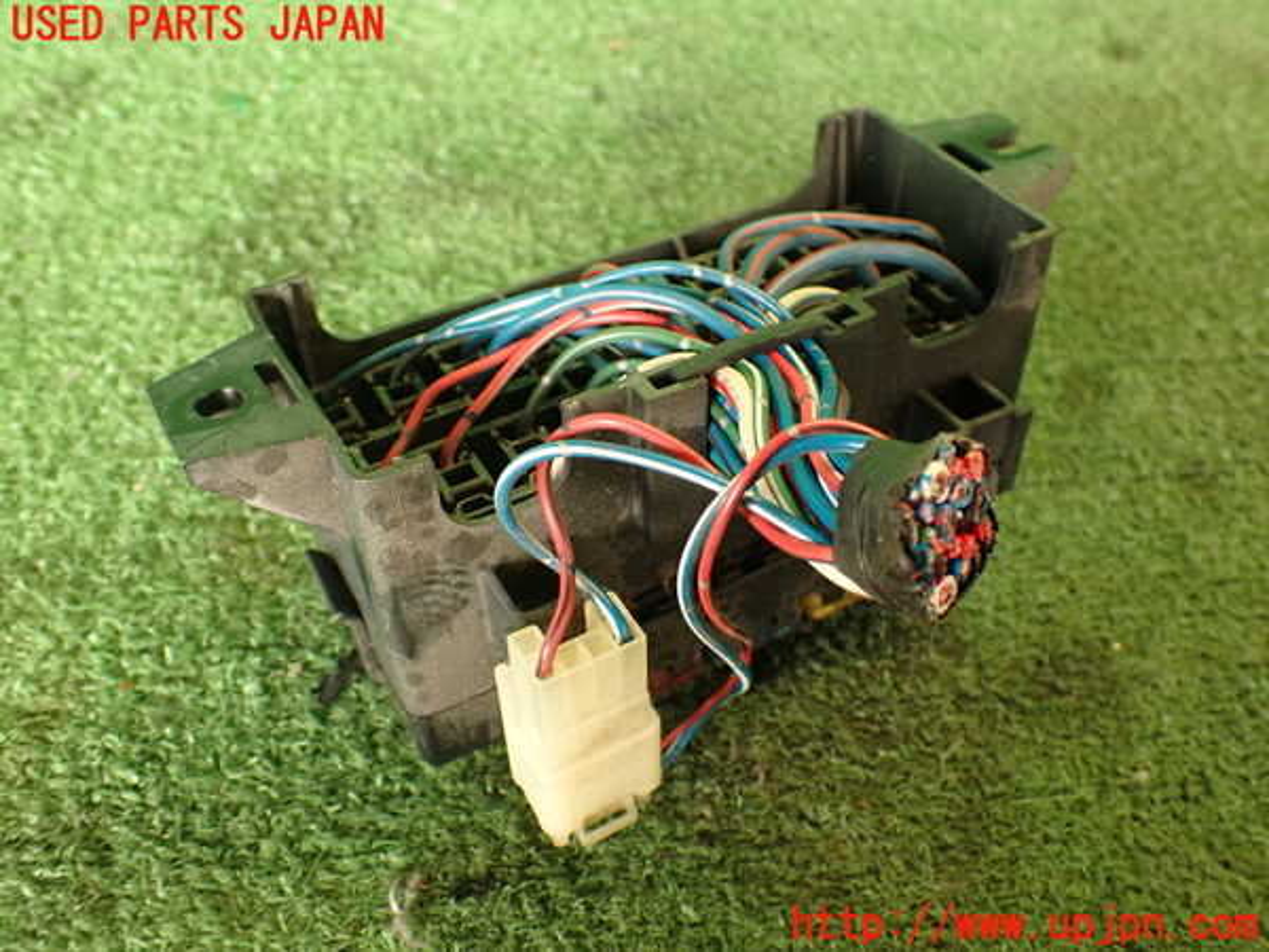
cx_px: 634
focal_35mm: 32
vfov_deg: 44.2
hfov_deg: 56.8
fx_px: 1173
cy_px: 476
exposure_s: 1/30
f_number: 2.4
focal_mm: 5.79
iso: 250
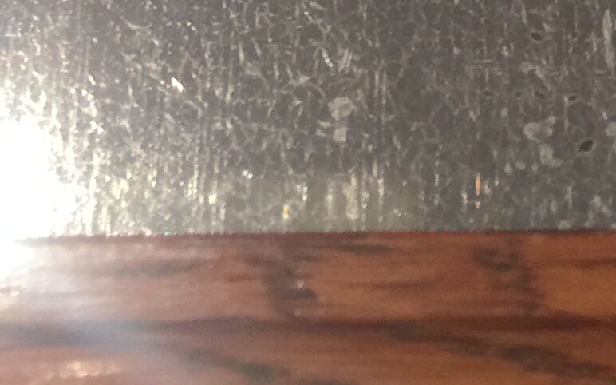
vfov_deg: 8.7
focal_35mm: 130
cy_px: -691
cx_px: 632
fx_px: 2182
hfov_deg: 15.7
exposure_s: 1/33
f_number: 2.2
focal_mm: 4.15
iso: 80
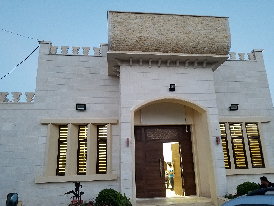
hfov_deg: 67.3
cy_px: 103
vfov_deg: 53.1
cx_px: 137
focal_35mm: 26
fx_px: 206
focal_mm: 4.2
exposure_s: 1/24
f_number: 1.7
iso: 200
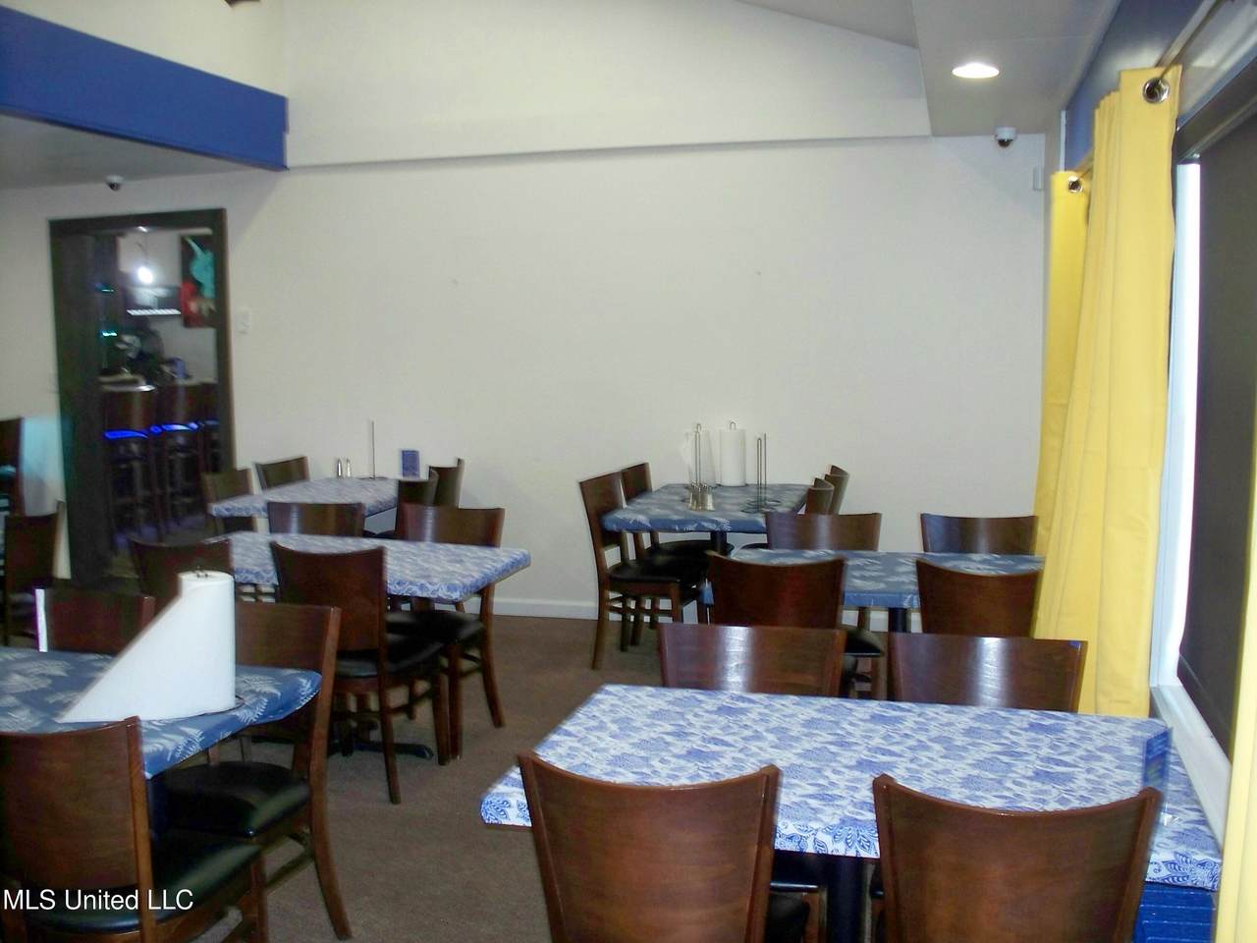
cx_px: 628
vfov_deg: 39.7
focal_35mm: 36
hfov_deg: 51.4
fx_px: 1307
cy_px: 472
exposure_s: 1/40
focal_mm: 7.54
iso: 200
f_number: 2.8
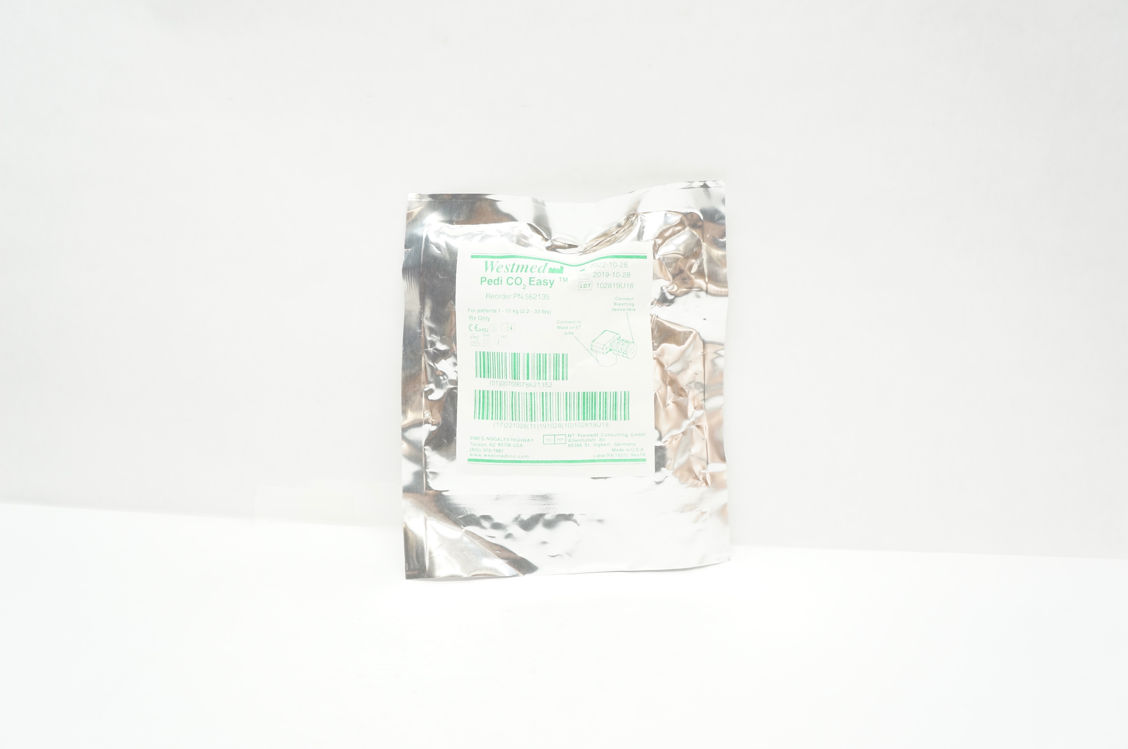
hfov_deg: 64.6
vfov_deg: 45.6
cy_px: 374
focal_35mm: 28
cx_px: 564
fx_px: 892
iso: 800
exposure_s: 1/60
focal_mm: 19
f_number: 6.3
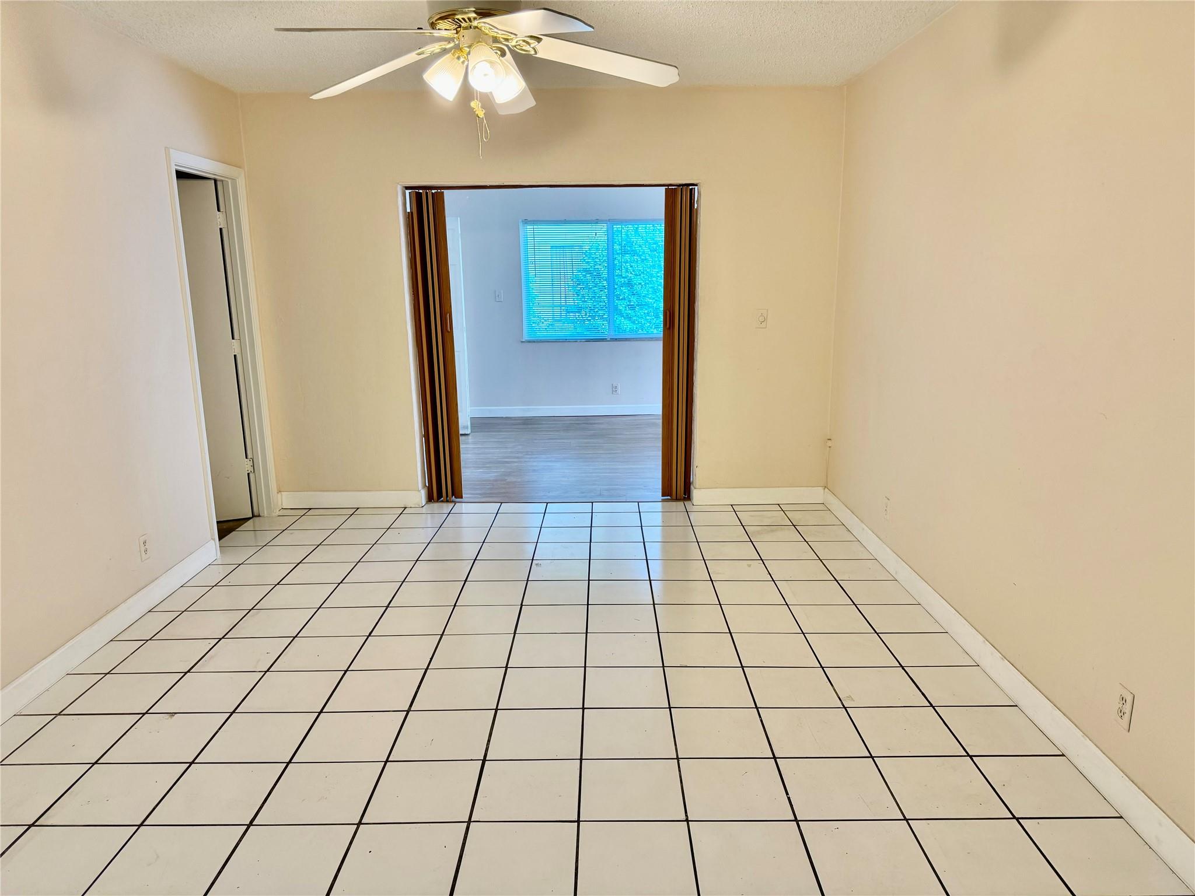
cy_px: 448
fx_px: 829
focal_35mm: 24
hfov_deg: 71.6
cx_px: 598
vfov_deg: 56.8
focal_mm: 6.76
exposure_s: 1/120
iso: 160
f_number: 1.78
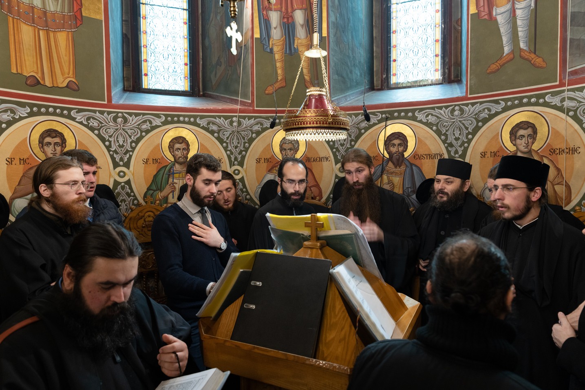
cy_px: 195
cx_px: 292
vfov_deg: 53.1
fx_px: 390
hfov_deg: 73.7
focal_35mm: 24
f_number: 4
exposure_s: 1/30
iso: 400
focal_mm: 24
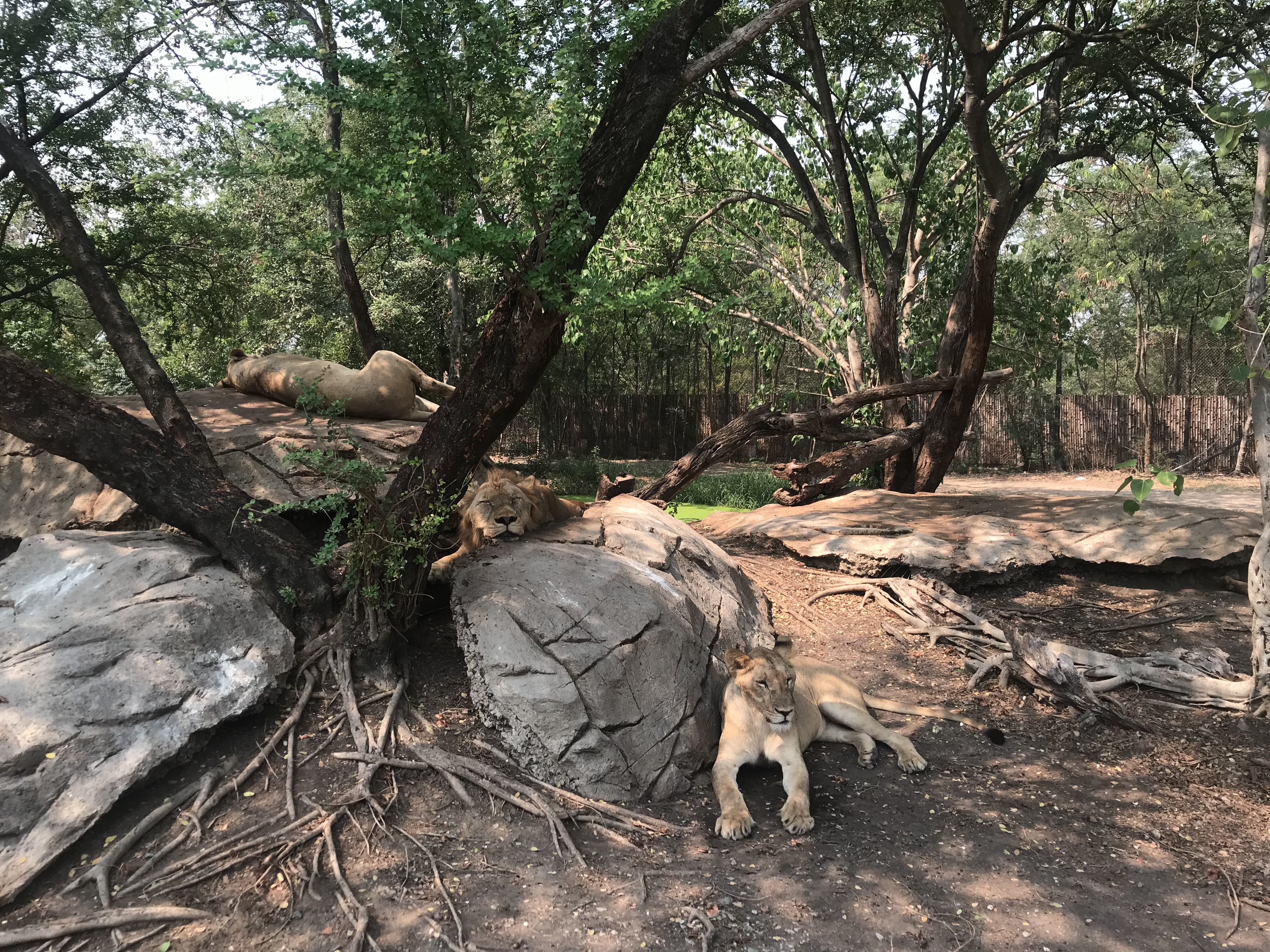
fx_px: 1027
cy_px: 476
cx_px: 635
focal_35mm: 28
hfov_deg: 63.4
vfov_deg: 49.7
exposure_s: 1/120
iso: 20
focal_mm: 3.99
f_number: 1.8
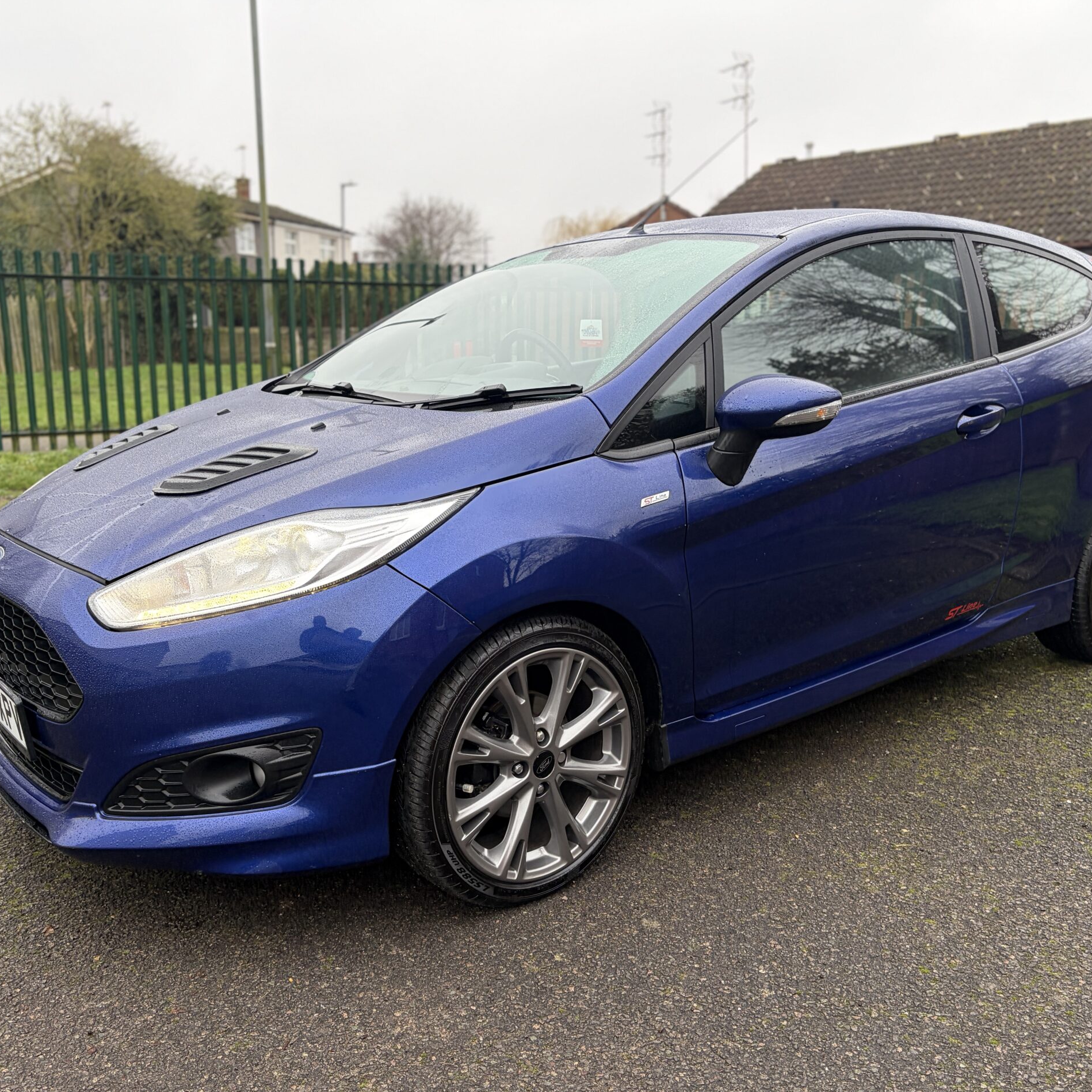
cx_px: 530
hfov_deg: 52.5
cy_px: 547
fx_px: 1106
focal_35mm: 31
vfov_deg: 52.5
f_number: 1.6
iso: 100
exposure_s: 1/121
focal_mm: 5.96
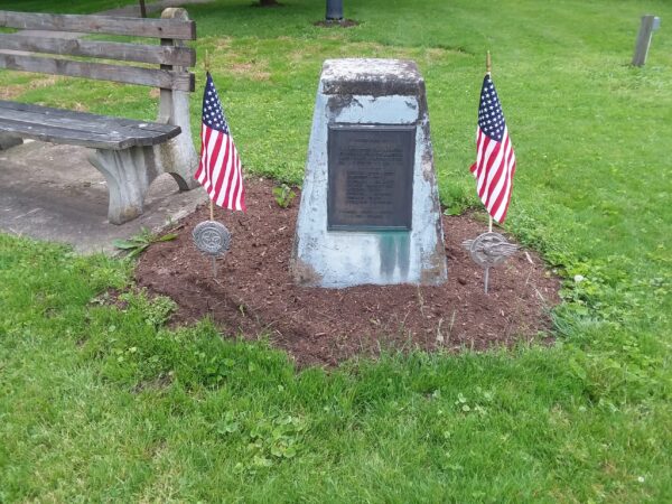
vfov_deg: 48.2
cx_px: 336
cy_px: 252
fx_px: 563
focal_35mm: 29
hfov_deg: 61.7
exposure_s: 1/305
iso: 40
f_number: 1.9
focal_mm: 2.47
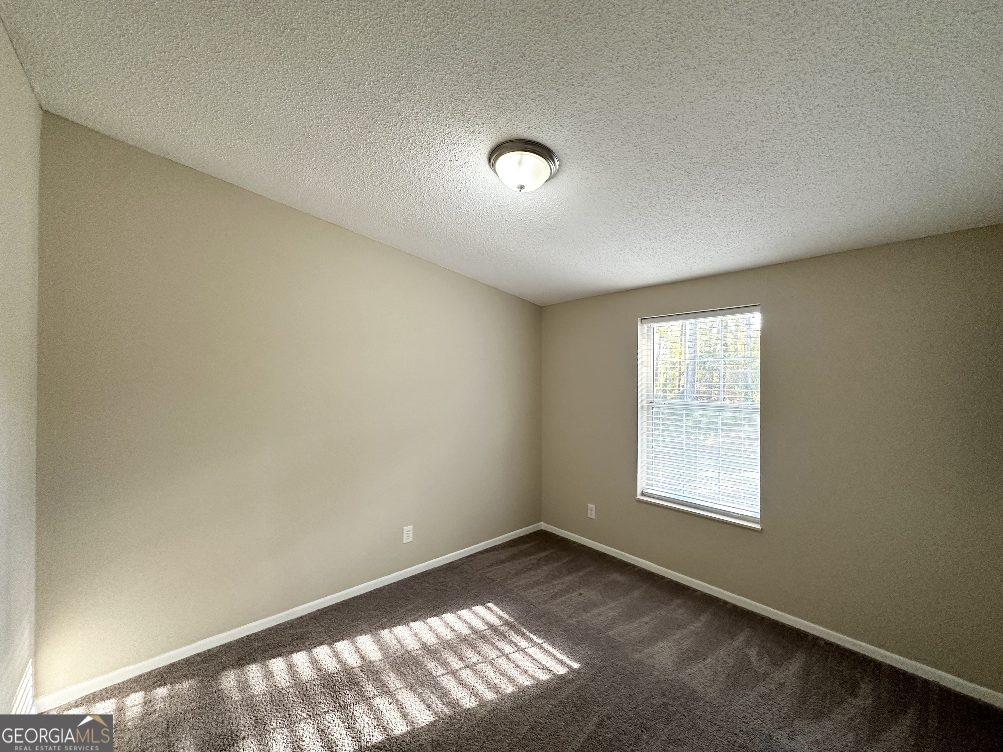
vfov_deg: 85.7
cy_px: 376
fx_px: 406
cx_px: 502
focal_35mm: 14
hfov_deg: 102.1
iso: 250
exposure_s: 1/120
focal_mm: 2.22
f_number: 2.2
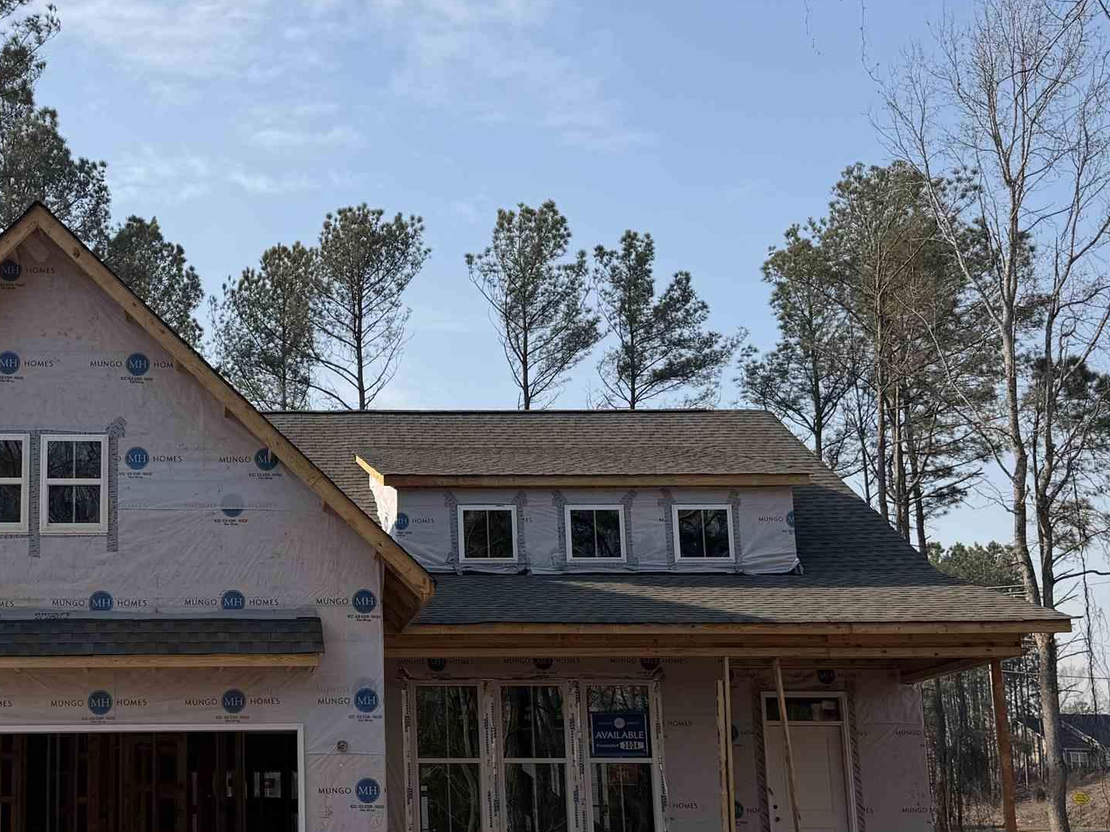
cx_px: 248
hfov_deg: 36.4
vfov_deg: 28.4
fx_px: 1635
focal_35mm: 51
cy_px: 547
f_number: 1.78
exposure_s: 1/3953
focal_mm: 6.76
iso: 80
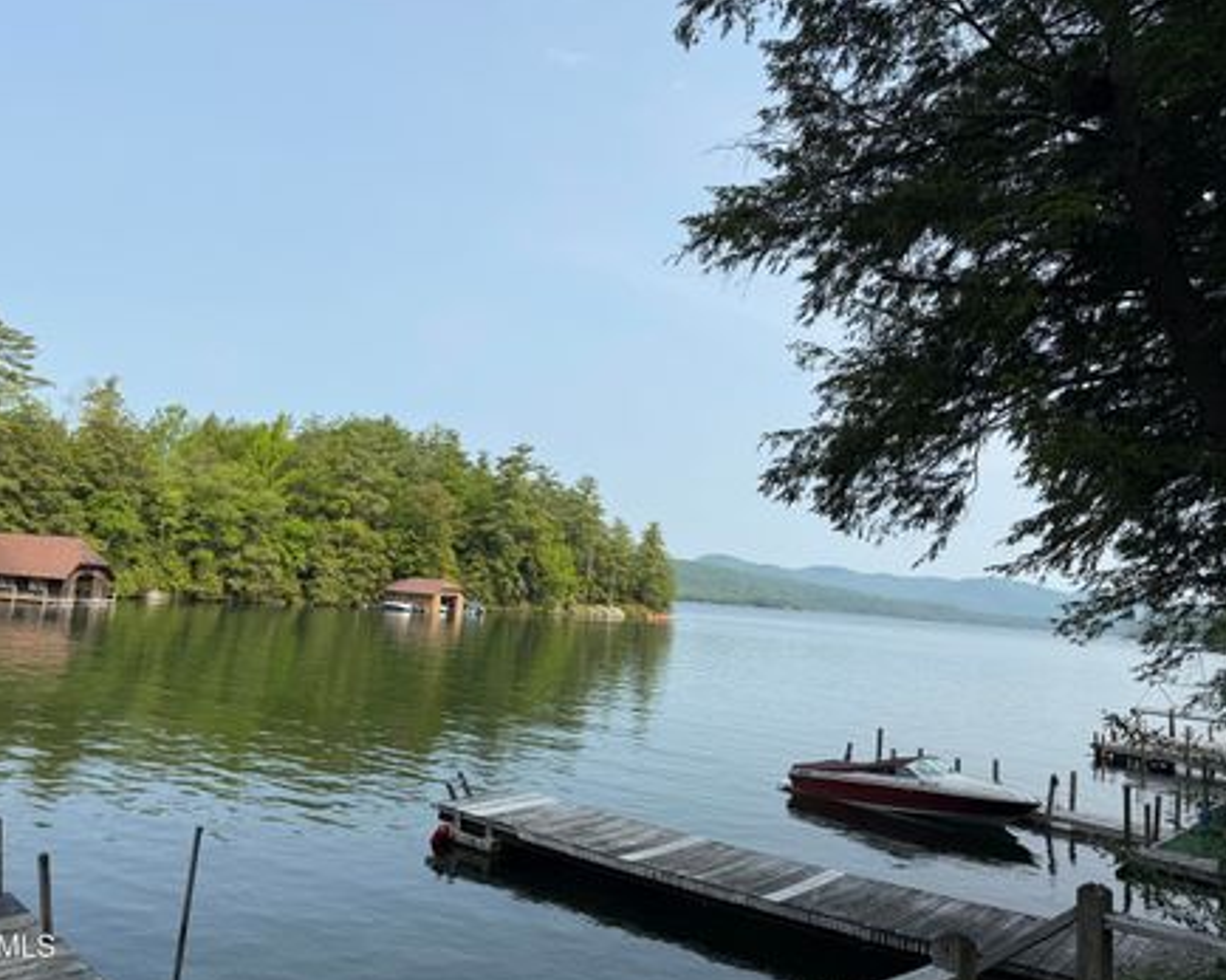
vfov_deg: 53.1
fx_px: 979
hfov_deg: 64.1
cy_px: 465
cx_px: 605
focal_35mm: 27
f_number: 1.78
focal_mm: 6.76
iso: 80
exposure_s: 1/4405
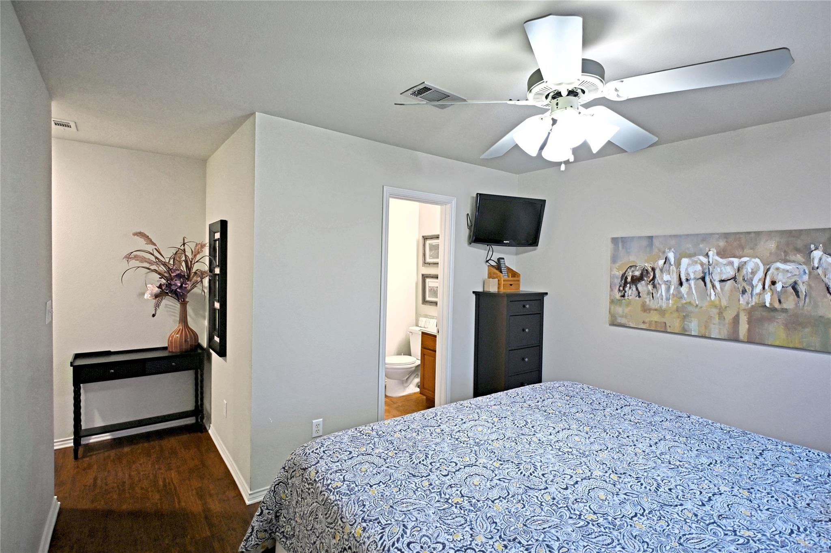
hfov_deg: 90.0
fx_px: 415
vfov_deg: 67.3
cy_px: 276
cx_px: 416
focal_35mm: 18
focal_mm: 12
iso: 280
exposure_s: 1/20
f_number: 3.5
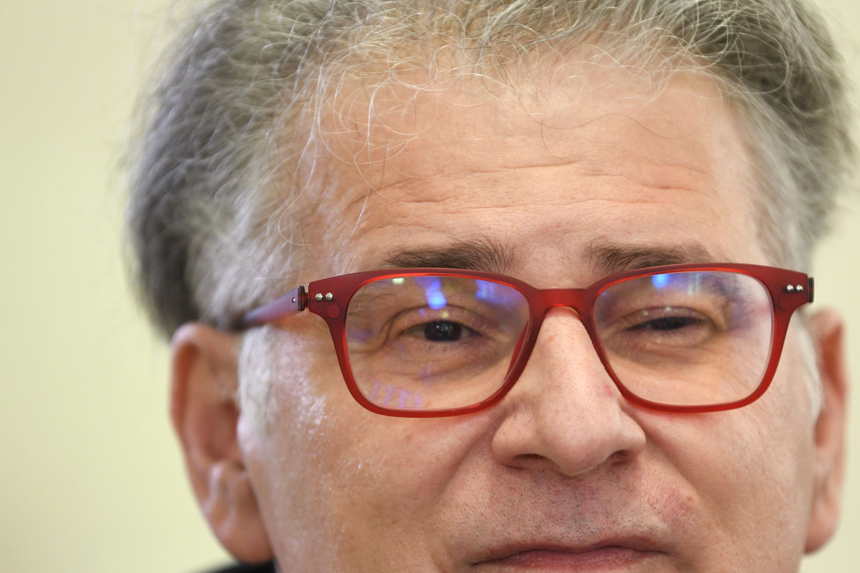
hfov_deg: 6.4
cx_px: 554
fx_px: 7693
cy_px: 389
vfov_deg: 4.3
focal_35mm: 322
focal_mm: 200
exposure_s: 1/250
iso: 1000
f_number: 2.8
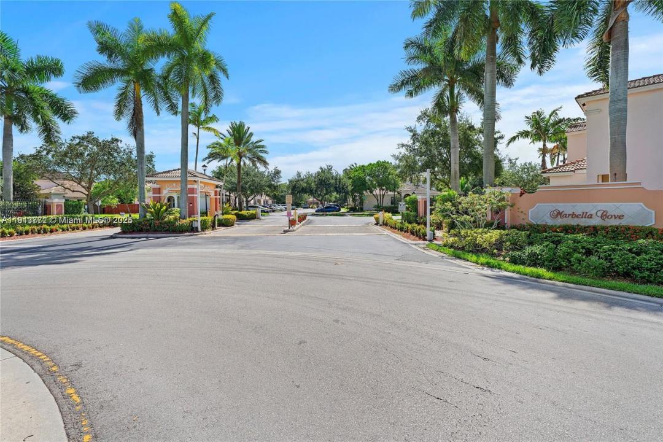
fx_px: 295
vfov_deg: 73.7
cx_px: 332
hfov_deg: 96.7
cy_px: 221
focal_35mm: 16
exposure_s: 1/200
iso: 200
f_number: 8
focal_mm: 16
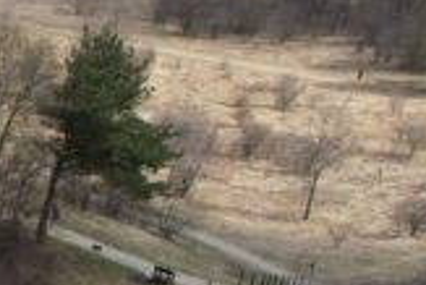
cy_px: 446
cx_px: -779
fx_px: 1634
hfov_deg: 10.9
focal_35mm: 138
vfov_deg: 9.6
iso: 100
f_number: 2.8
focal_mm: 8.38
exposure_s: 1/1250
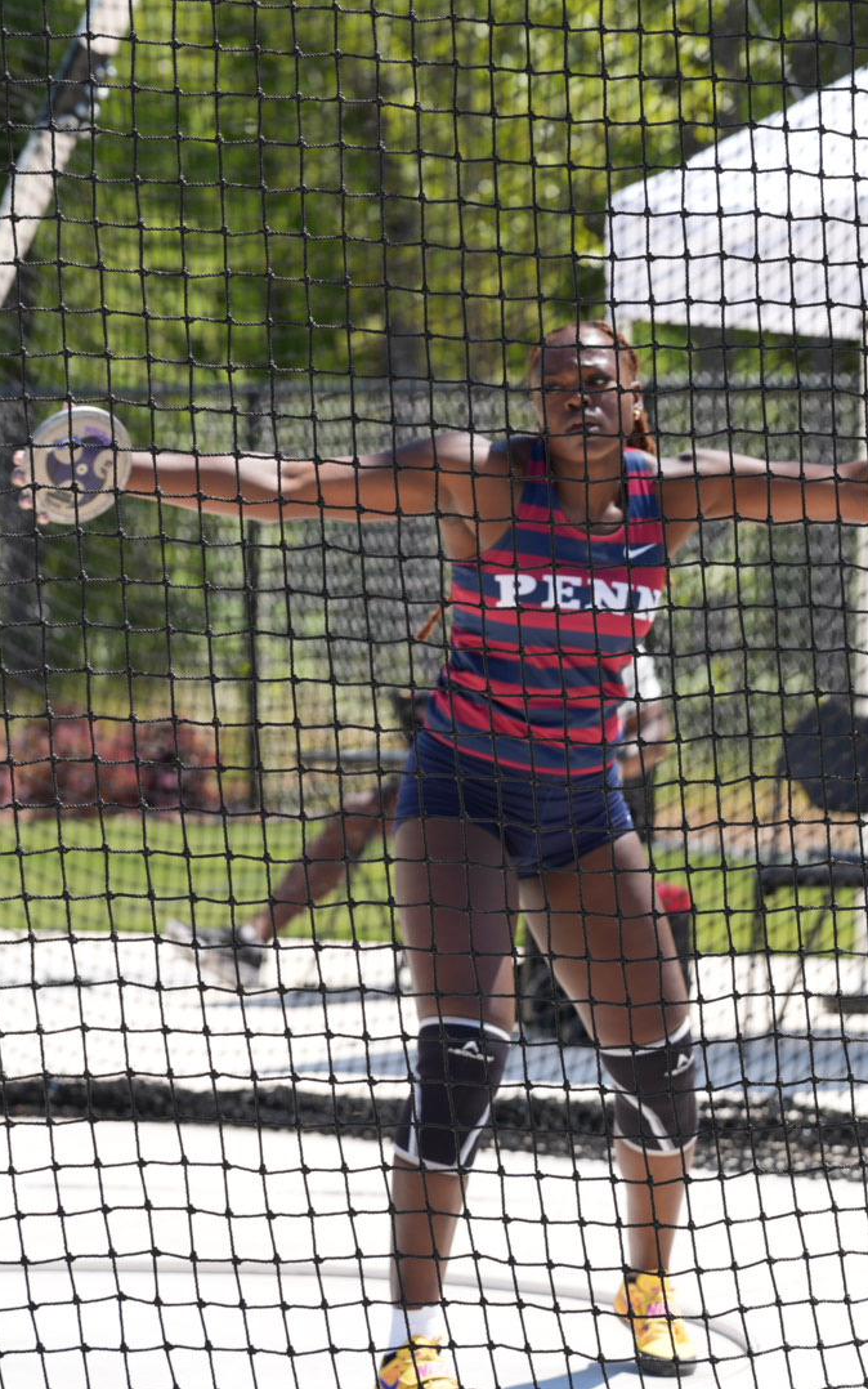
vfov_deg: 11.4
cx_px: 623
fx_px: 6927
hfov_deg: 7.2
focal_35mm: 183
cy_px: 694
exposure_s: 1/400
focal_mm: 119.7
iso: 100
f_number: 4.5
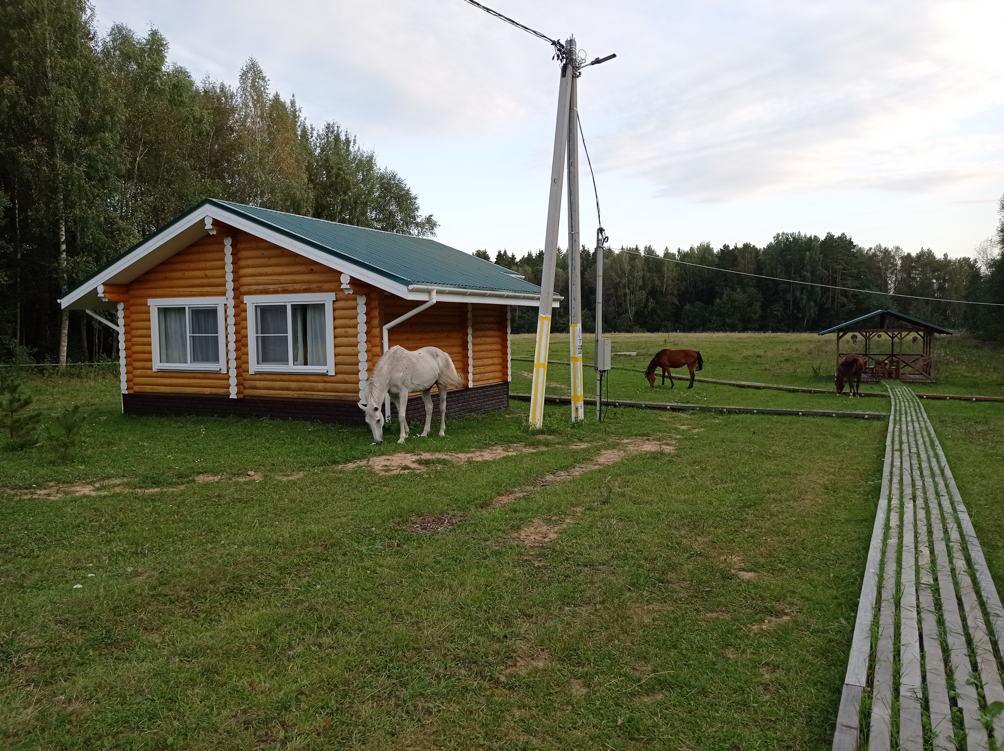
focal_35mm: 28
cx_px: 502
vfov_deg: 49.7
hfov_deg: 63.5
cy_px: 376
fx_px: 811
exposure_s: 1/607
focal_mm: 4.74
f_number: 1.79
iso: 102
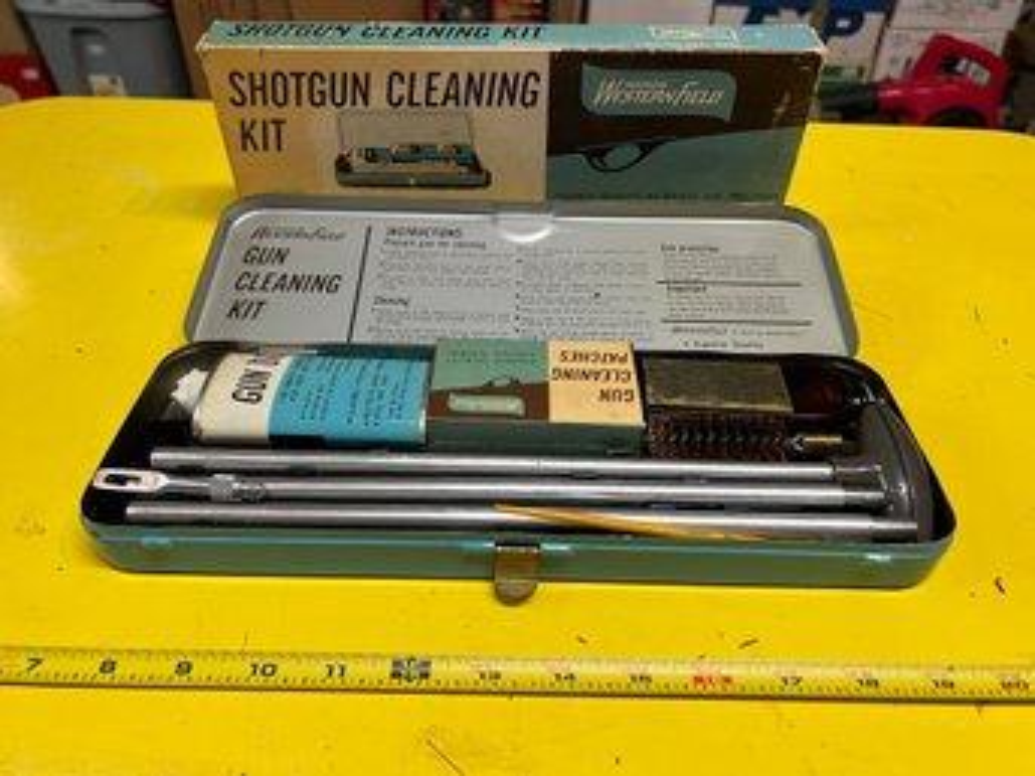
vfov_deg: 53.0
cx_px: 518
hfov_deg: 67.3
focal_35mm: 26
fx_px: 777
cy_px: 388
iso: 100
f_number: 1.5
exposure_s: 1/60
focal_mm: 5.7
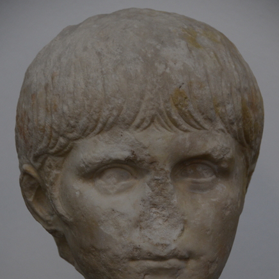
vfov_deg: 8.1
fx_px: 1979
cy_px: 195
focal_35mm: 217
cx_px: 139
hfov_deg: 8.1
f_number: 5.3
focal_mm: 112
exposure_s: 1/50
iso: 1000
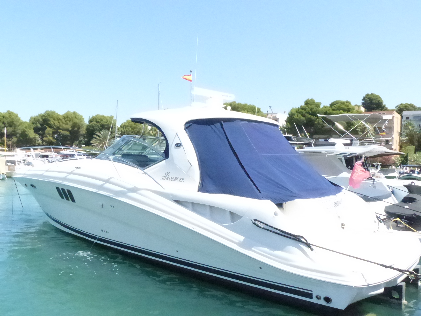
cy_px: 158
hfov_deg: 61.7
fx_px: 353
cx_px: 210
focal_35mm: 29
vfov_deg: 48.2
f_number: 5.6
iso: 3200
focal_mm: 5.3
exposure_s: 1/4000
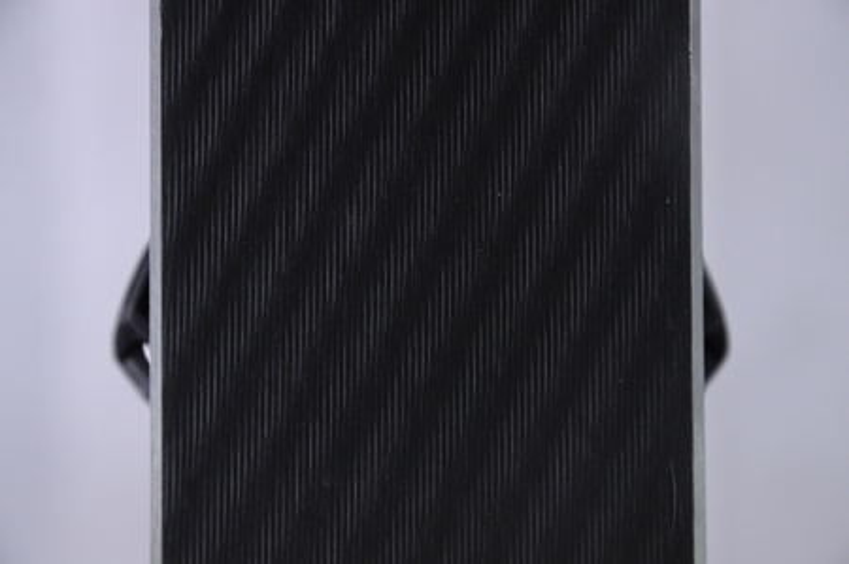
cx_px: 424
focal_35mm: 158
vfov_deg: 8.7
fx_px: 3710
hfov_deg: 13.1
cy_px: 282
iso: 1800
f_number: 8
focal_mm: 105
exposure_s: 1/125
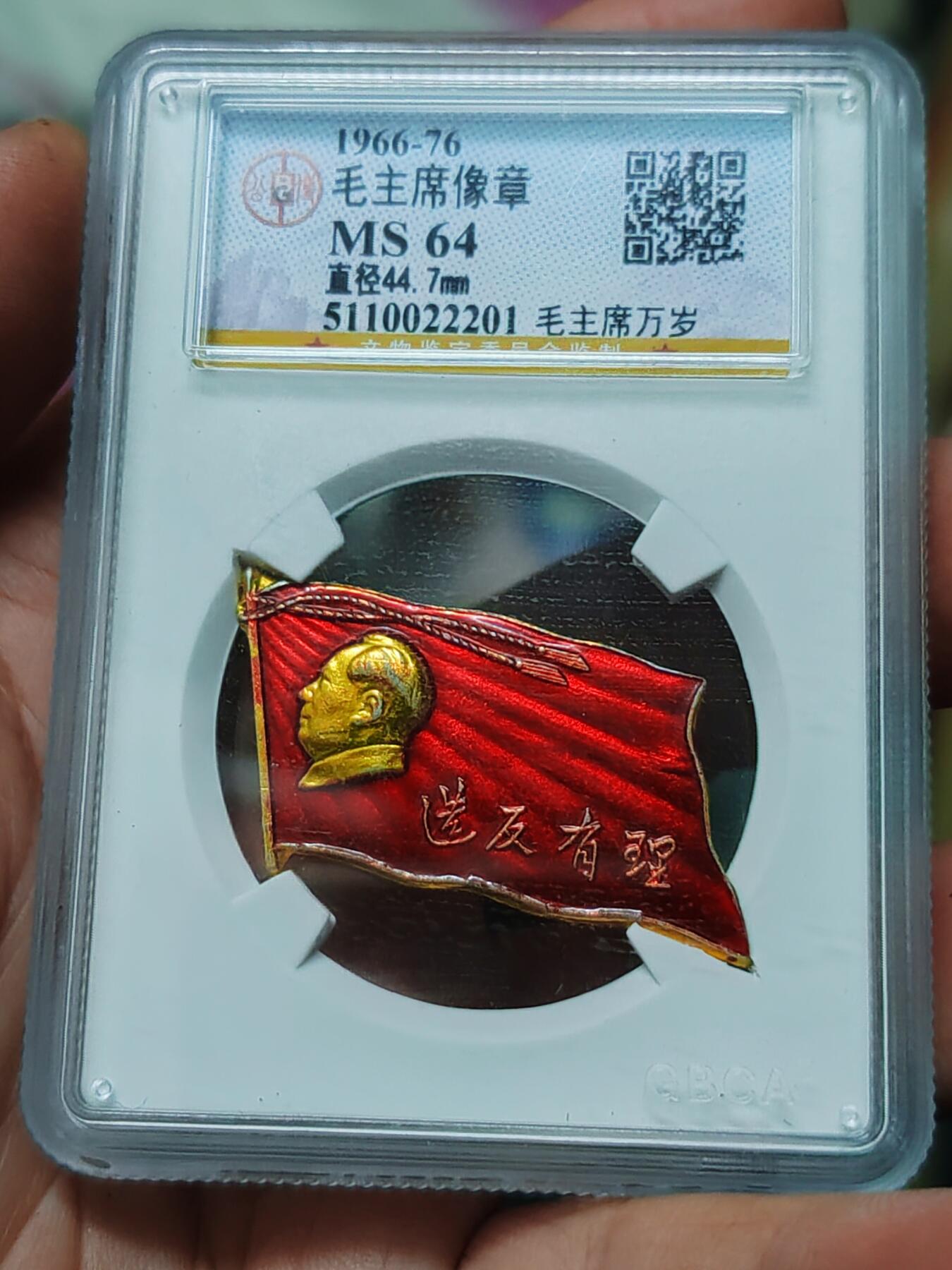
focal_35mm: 54
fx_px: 1980
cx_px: 476
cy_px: 635
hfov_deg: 27.0
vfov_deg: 35.5
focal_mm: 6.12
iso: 2500
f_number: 1.9
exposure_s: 1/50
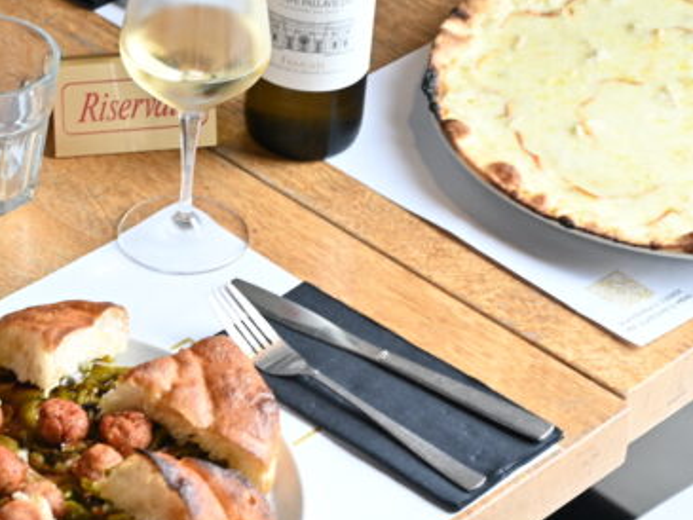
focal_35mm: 154
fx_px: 3084
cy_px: 88
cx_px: 118
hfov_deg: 12.8
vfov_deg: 9.6
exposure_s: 1/100
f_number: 5
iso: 800
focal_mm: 61
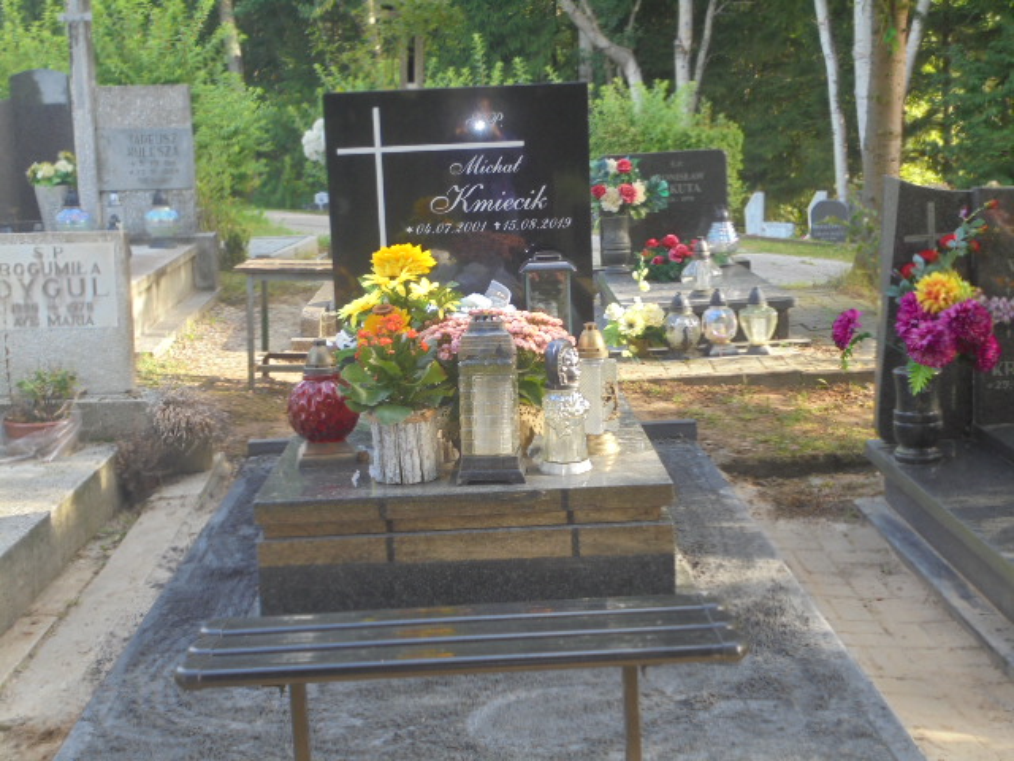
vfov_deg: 29.7
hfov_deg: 38.9
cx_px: 507
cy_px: 380
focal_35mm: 49
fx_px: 1435
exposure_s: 1/40
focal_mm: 8.9
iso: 100
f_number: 4.8
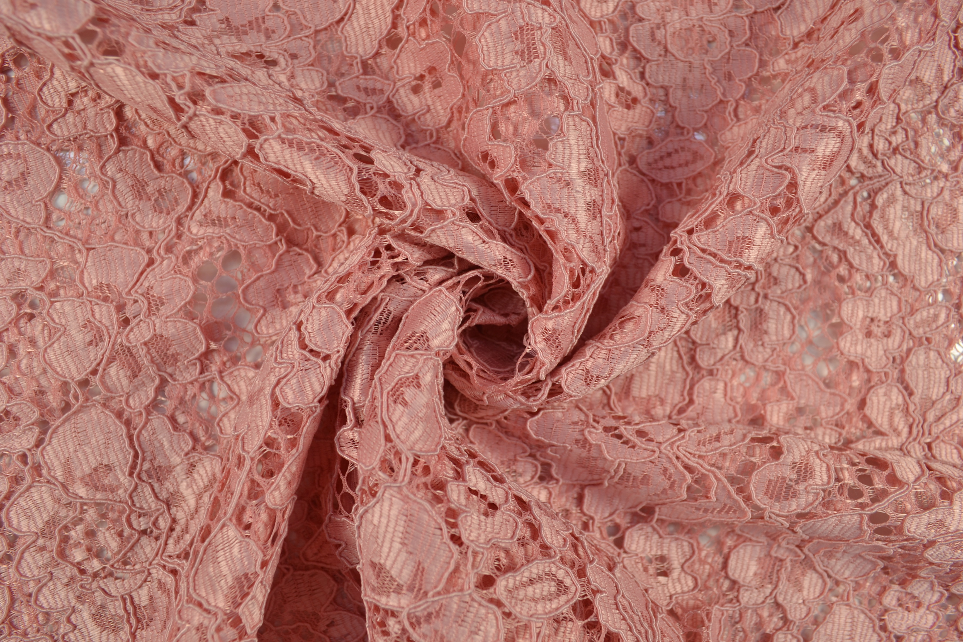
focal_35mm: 27
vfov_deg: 47.9
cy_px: 321
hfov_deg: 67.4
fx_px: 722
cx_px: 482
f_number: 6.3
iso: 100
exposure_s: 1/40
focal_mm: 18
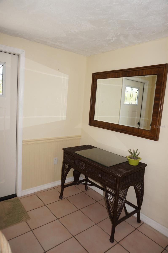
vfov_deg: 73.8
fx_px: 168
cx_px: 84
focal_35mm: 24
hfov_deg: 53.0
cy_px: 126
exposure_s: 1/160
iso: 250
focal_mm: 16
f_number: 4
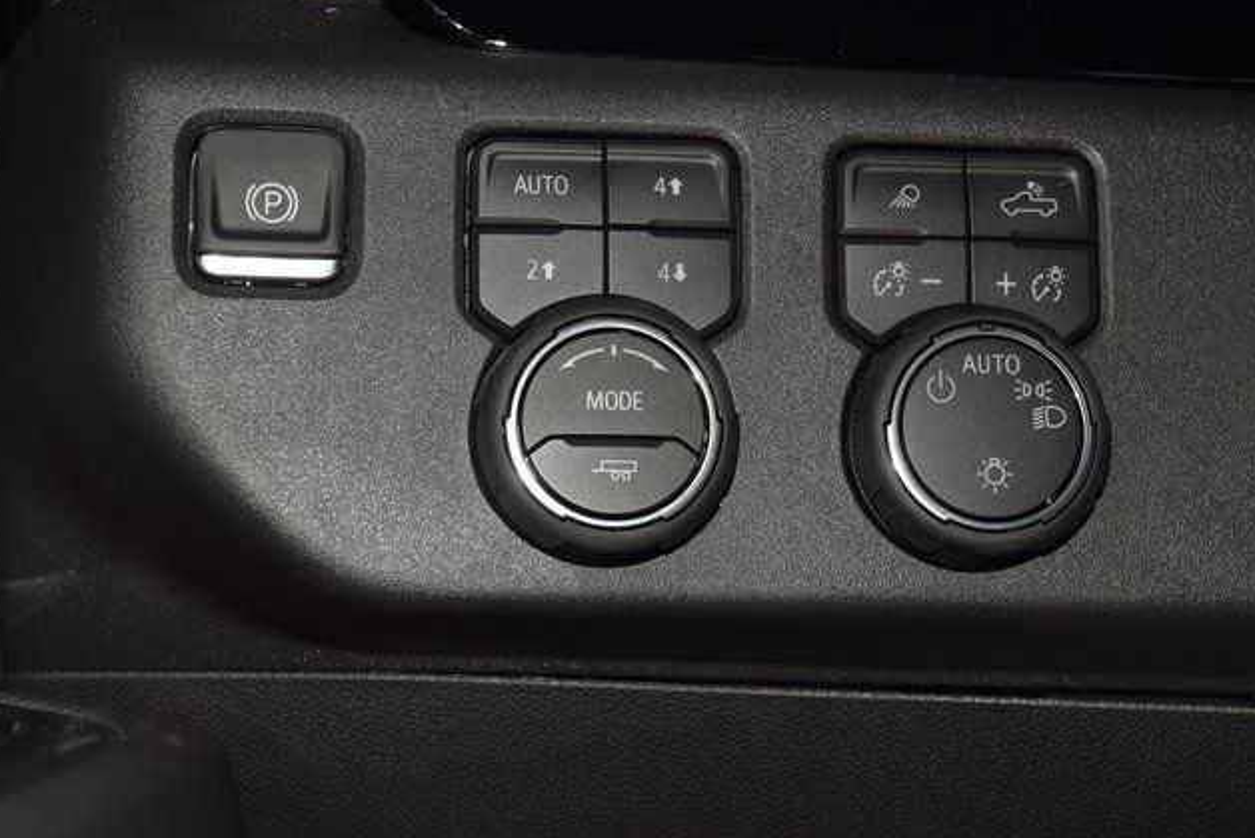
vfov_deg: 12.8
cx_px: 624
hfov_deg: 19.1
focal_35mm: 107
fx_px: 3731
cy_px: 421
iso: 100
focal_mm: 70
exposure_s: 1/125
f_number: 8
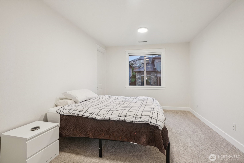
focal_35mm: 16
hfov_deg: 96.7
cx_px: 122
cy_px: 82
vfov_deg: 73.7
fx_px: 108
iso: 400
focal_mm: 16
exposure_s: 1/15
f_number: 8
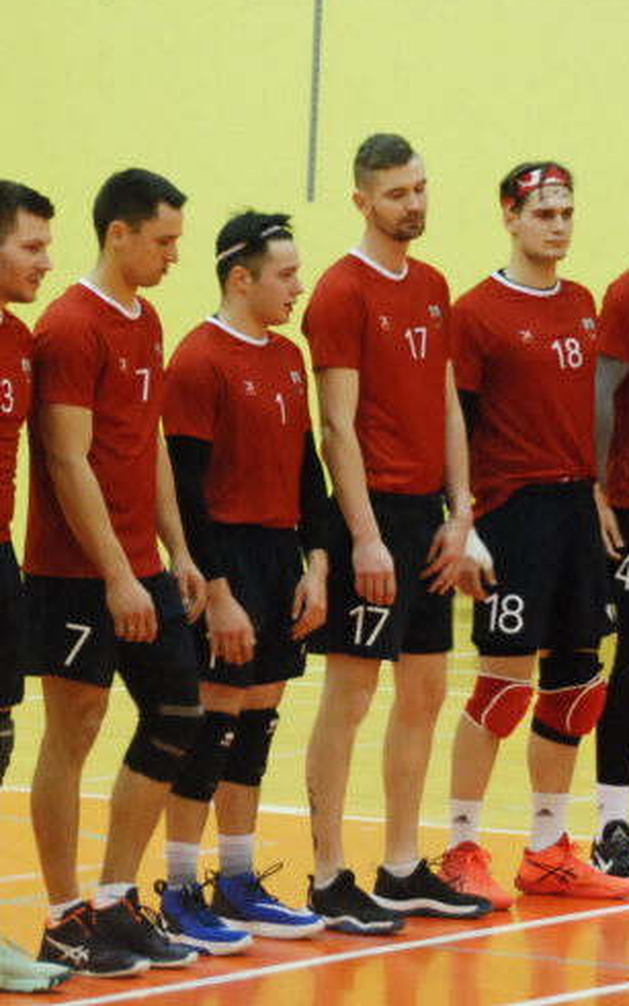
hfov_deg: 6.6
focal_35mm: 198
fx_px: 5429
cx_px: -16
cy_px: 577
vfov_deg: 10.6
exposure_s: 1/80
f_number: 5.3
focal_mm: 62
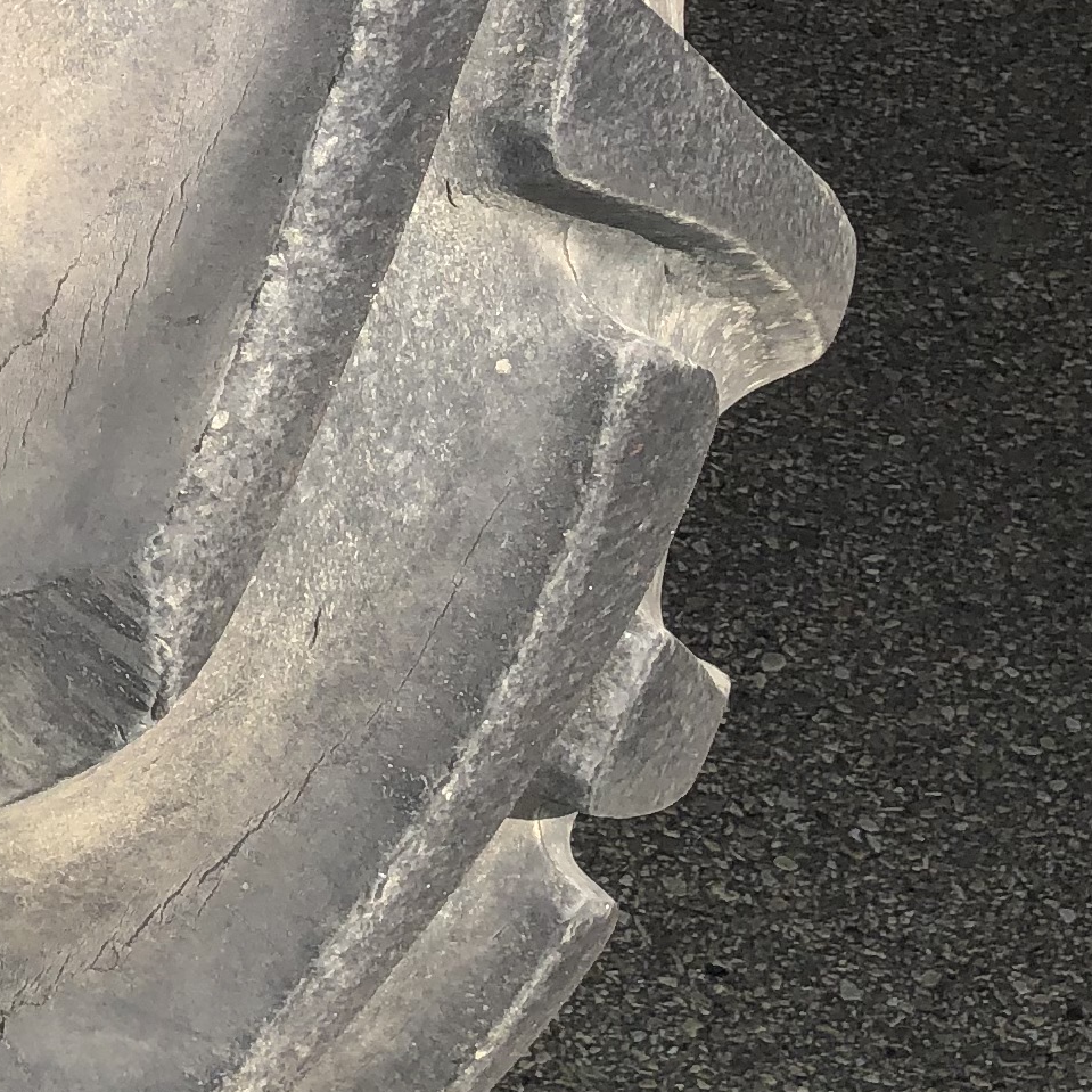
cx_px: -409
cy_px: -68
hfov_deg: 15.7
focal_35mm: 104
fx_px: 3712
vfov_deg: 16.3
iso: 20
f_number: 1.8
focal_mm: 3.99
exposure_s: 1/694
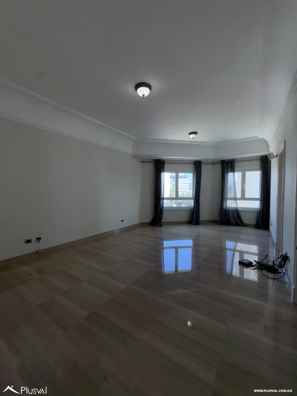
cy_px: 198
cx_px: 148
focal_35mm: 14
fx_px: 160
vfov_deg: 102.1
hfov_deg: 85.7
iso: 32
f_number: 2.2
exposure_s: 1/290
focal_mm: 2.22
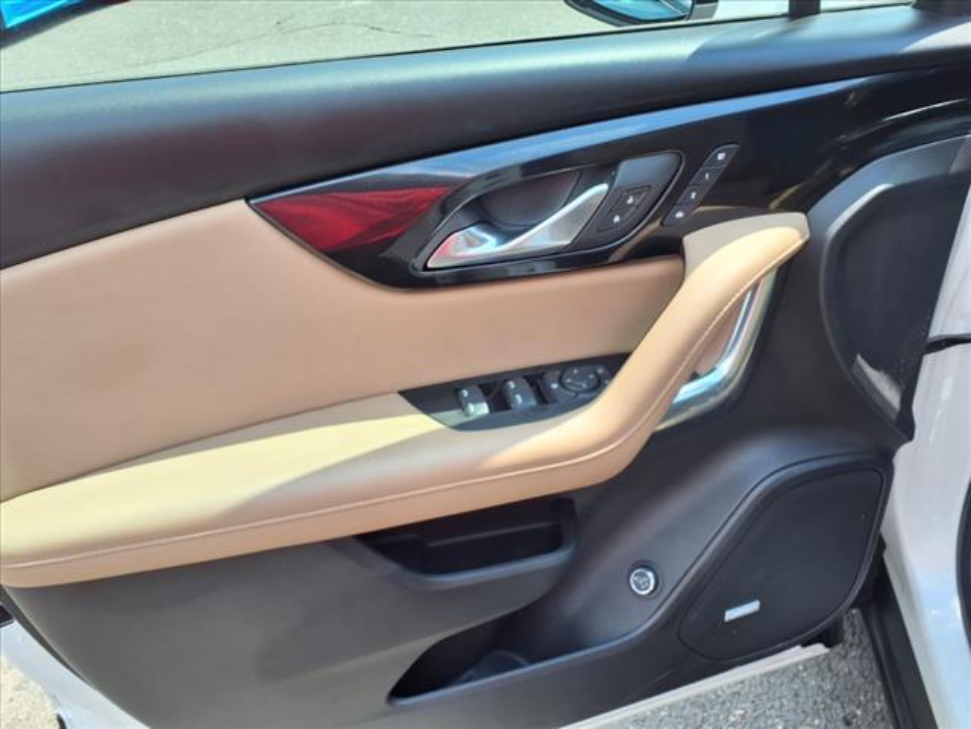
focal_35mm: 27
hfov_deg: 65.3
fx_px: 757
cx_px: 486
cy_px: 364
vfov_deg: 51.4
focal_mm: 3.58
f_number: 1.9
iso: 40
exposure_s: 1/370
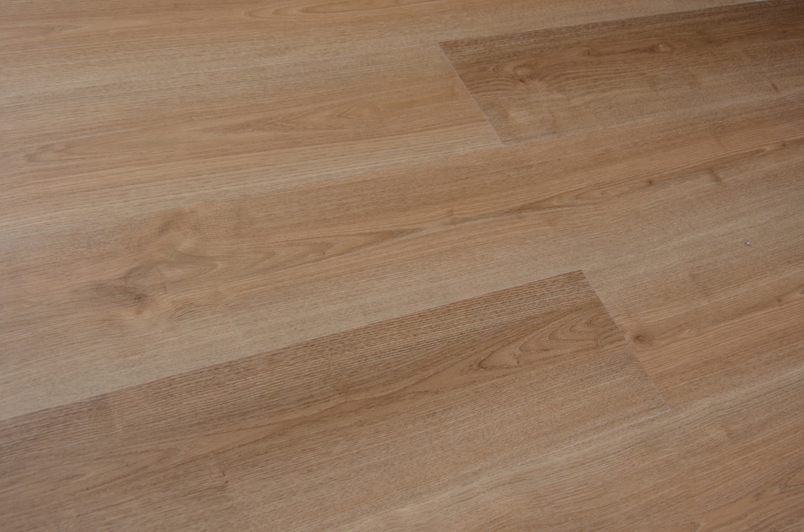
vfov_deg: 29.7
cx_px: 402
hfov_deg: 43.7
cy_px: 266
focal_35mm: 45
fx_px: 1003
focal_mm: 30
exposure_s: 1/100
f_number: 7.1
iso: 100
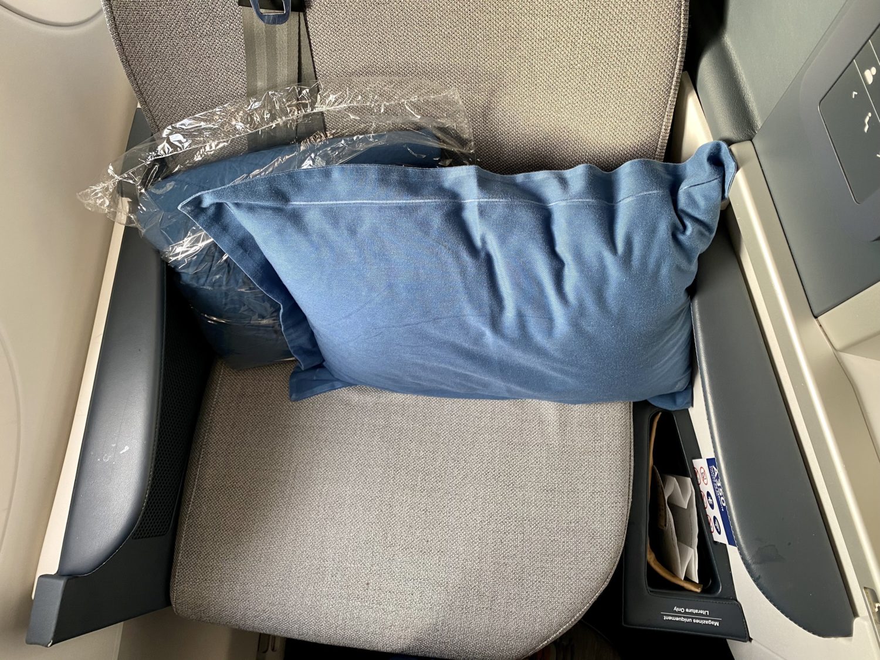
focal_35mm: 26
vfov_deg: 53.1
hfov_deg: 67.3
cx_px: 440
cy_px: 330
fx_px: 661
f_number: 1.8
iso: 100
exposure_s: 1/76
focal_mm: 4.25
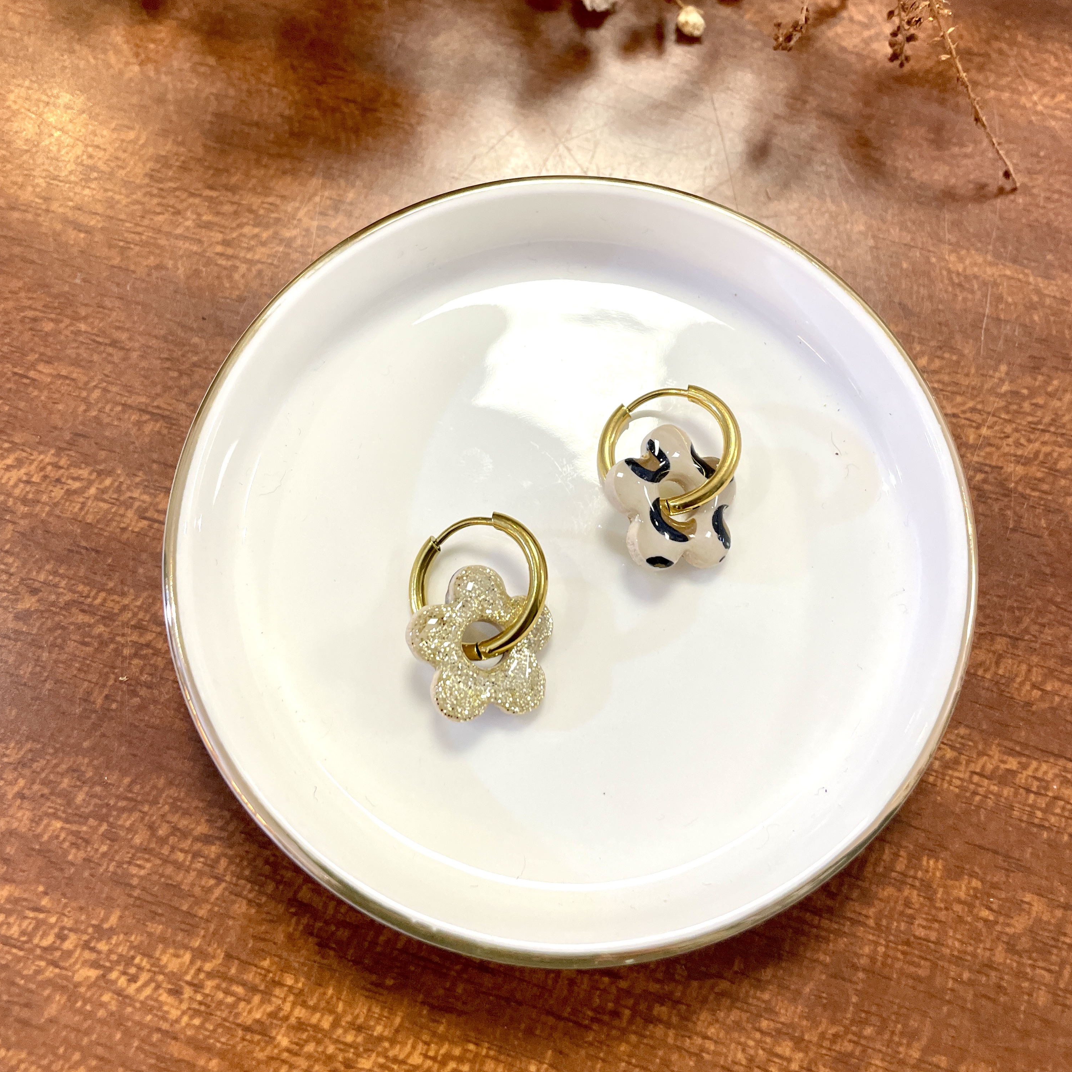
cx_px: 541
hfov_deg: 52.5
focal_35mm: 31
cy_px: 451
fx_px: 1086
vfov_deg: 52.3
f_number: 1.6
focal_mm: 4.2
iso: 100
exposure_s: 1/100
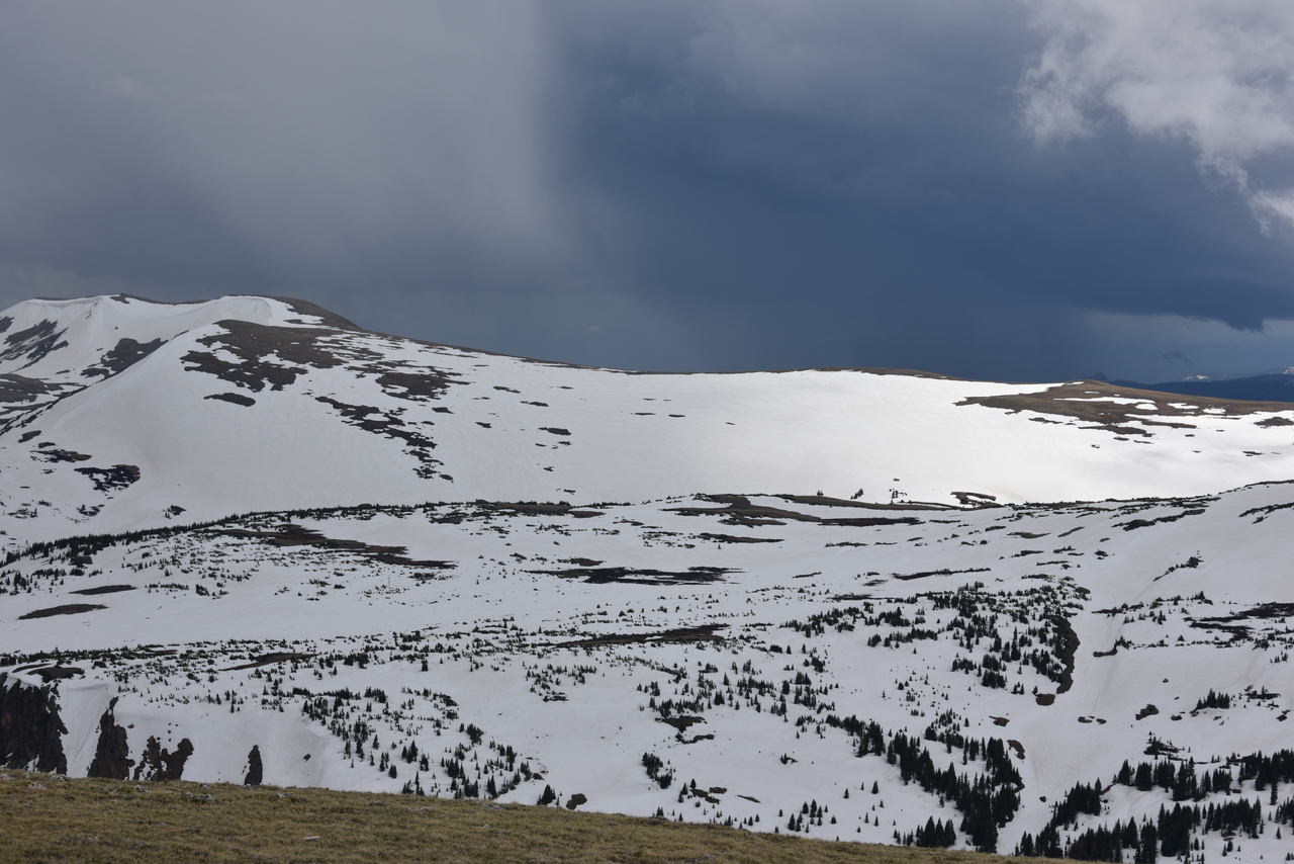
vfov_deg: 17.5
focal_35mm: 78
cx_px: 647
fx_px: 2804
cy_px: 432
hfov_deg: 26.0
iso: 100
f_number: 11
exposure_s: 1/400
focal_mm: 78
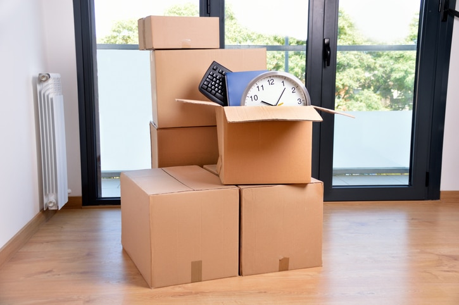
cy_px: 152
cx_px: 230
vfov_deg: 31.8
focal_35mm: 42
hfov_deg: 46.4
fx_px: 535
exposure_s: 1/80
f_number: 4.5
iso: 100
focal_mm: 28
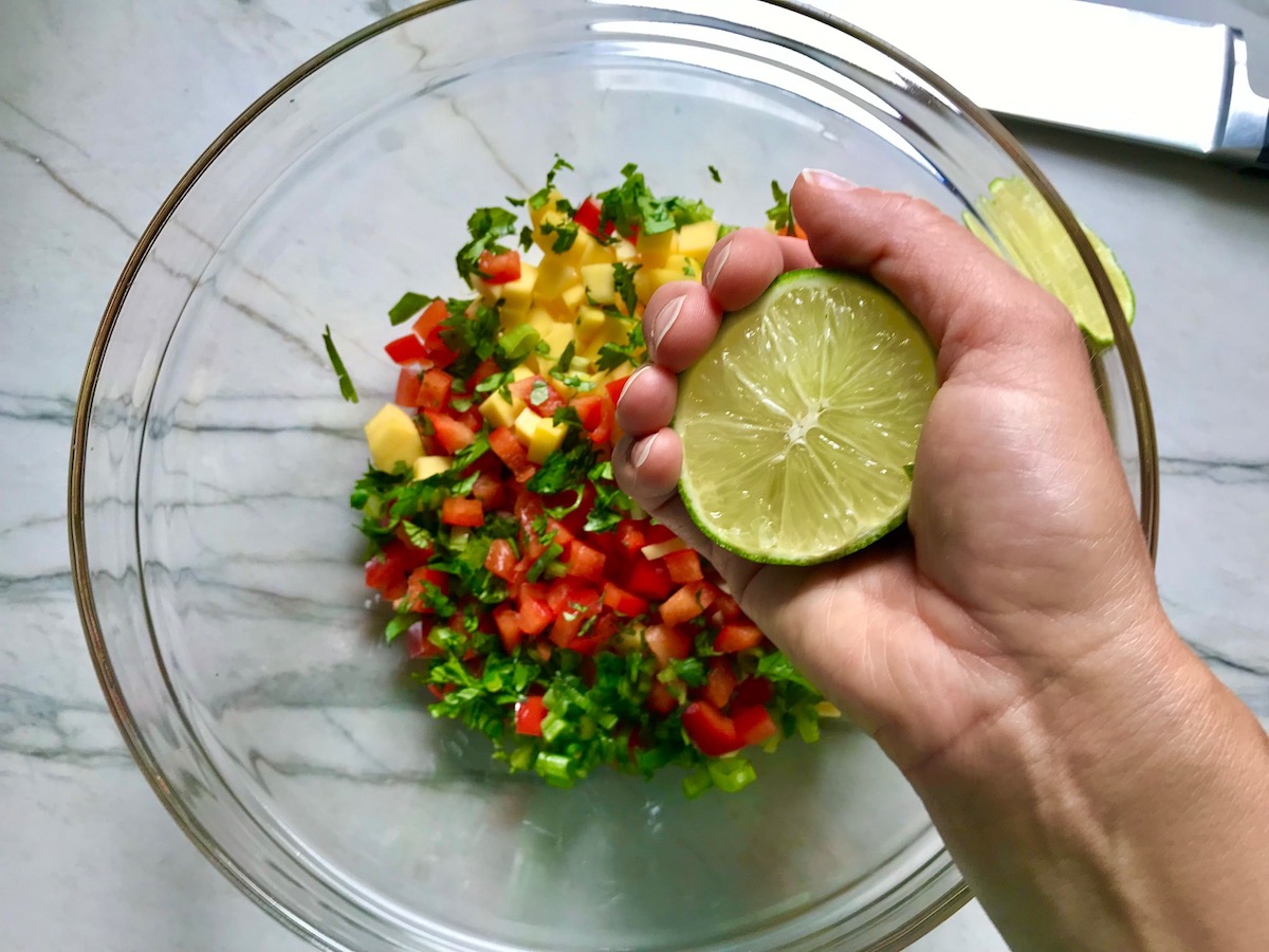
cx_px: 634
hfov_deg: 63.4
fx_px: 1026
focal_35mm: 28
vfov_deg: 49.7
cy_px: 476
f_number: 1.8
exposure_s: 1/60
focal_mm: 3.99
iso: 32
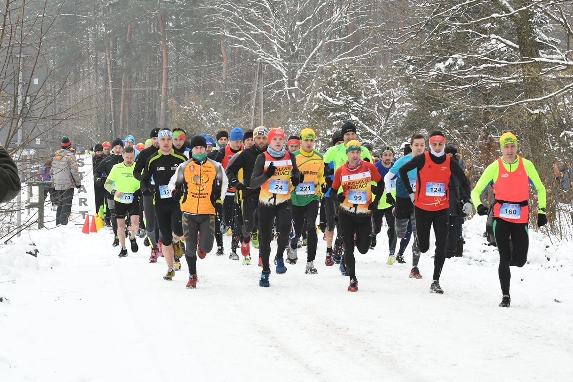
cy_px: 202
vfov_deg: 10.6
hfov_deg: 15.9
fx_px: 2053
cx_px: 320
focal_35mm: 129
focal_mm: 70
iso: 1600
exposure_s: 1/320
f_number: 9
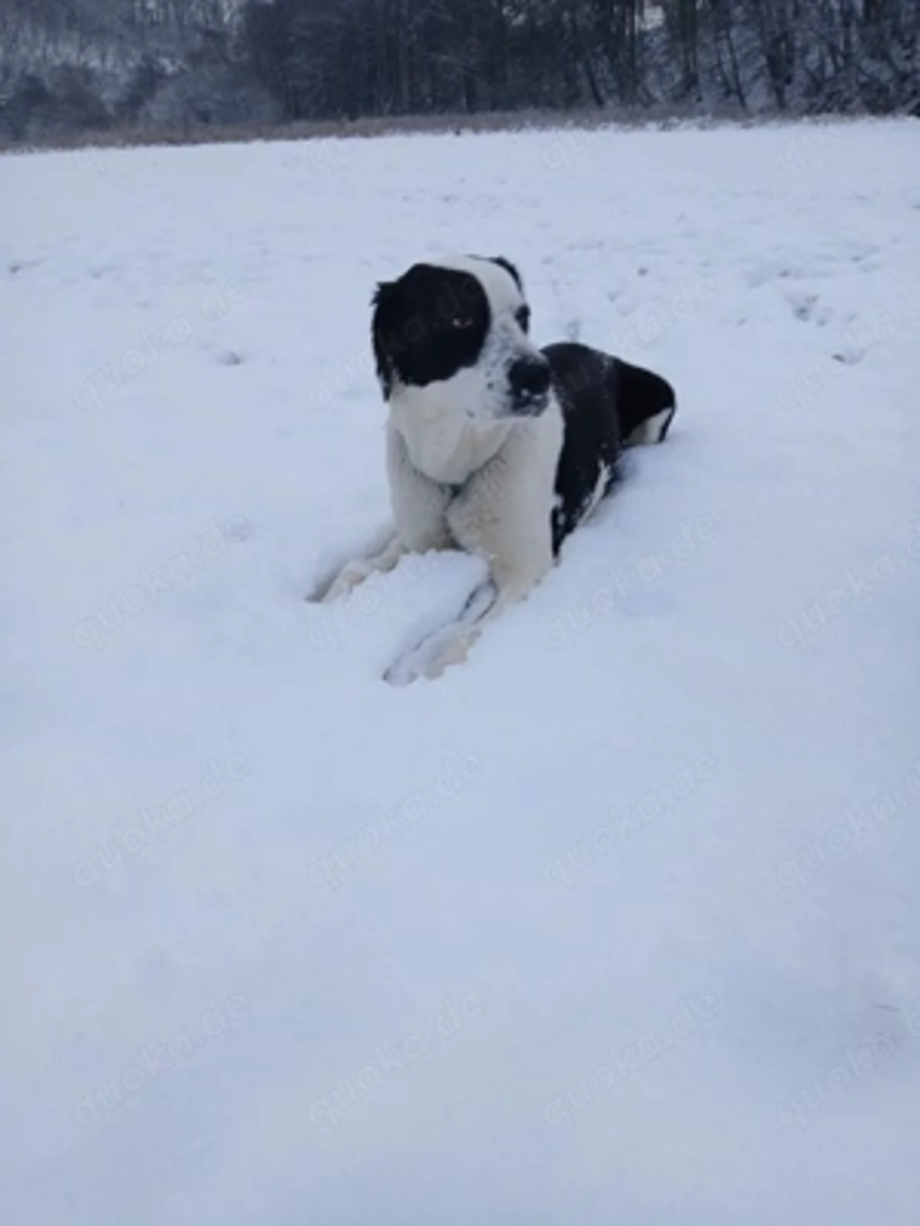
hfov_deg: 53.1
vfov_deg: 67.3
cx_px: 460
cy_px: 613
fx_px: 921
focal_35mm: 26
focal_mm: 3.98
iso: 25
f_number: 1.8
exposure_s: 1/101
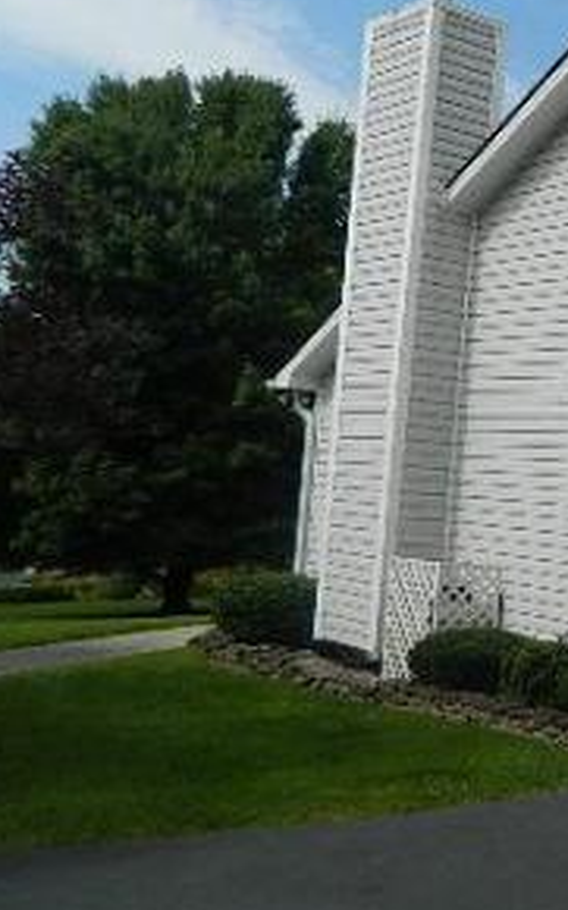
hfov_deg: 20.3
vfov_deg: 38.2
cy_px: 483
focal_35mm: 53
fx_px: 1314
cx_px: 891
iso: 80
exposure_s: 1/160
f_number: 8.7
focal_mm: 4.5
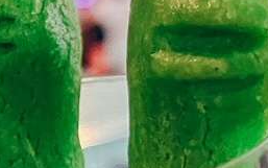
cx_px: -36
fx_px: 1001
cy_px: 238
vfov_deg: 9.4
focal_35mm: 137
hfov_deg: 14.8
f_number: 1.6
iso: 500
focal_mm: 5.1
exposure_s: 1/30
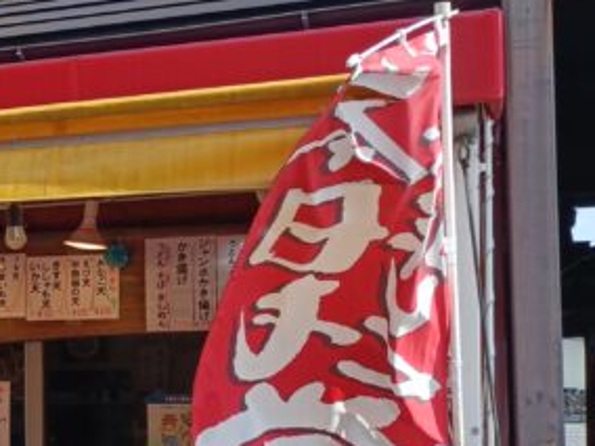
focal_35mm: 90
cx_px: -392
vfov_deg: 16.2
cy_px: 387
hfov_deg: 18.3
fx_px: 1547
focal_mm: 4.7
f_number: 1.7
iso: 50
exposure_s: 1/381
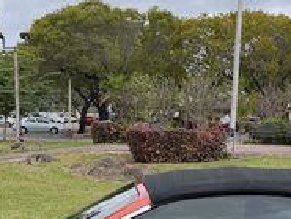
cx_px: 184
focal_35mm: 83
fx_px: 698
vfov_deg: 17.7
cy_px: 162
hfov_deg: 23.5
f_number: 1.78
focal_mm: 6.76
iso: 100
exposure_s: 1/376
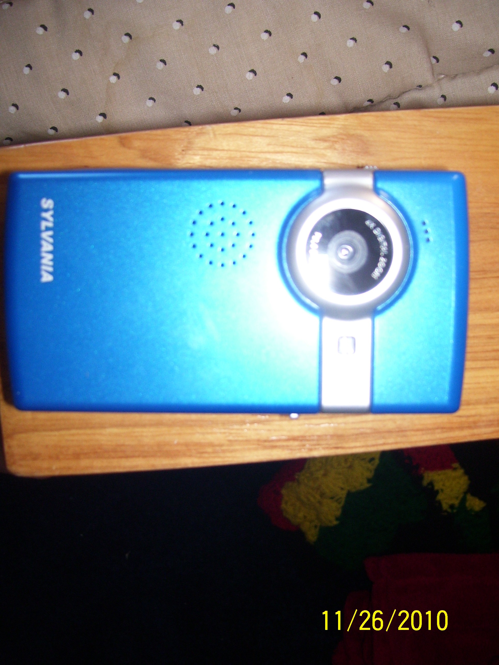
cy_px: 332
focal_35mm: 37
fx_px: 711
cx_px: 250
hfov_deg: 38.7
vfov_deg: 50.1
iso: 125
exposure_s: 1/60
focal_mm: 6
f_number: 2.7
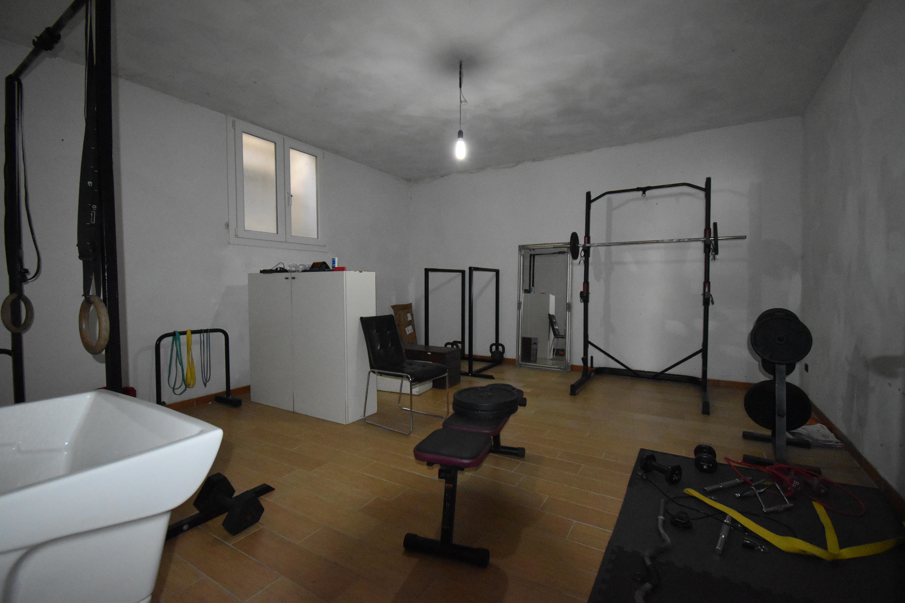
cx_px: 452
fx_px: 377
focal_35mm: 15
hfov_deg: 100.4
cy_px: 302
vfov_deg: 77.3
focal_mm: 10
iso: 5000
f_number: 4.5
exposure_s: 1/60
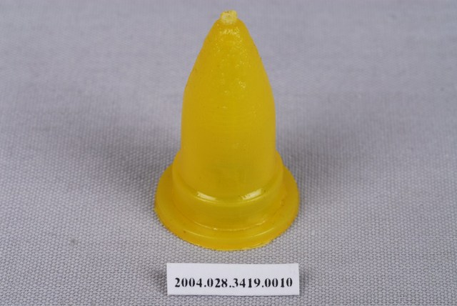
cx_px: 228
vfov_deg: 15.2
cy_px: 153
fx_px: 1144
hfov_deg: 22.6
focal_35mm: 90
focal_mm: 60
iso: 100
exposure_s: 1/60
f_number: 32
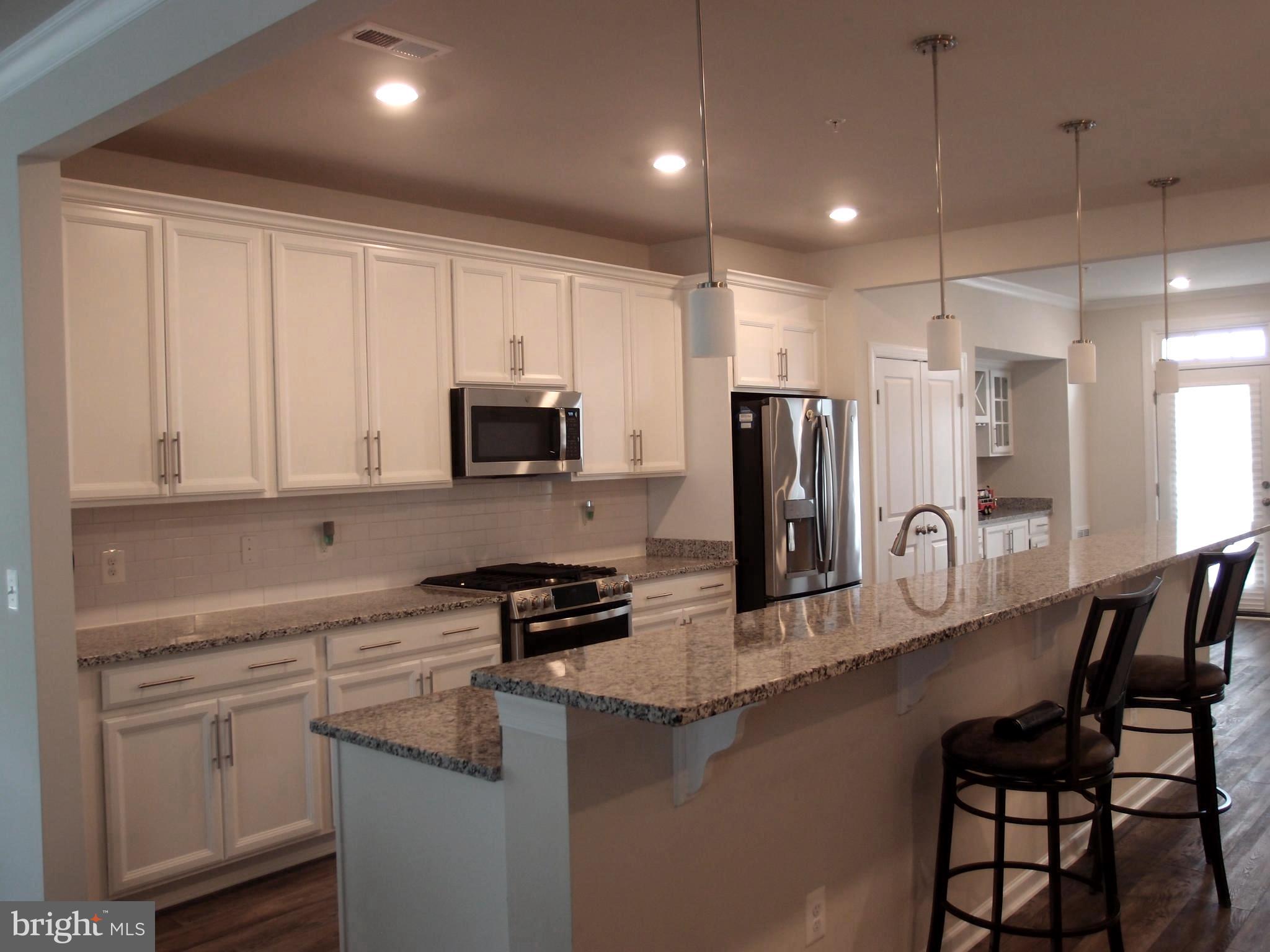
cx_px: 635
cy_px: 476
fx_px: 1101
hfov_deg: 60.0
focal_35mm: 30
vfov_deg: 46.8
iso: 125
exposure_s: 1/60
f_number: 1.9
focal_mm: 6.48
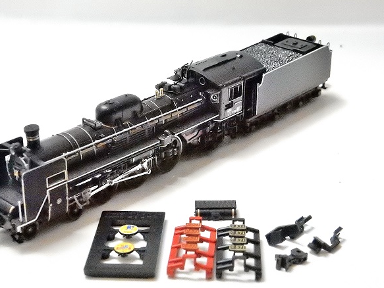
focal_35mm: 72
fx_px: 799
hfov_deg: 27.0
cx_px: 175
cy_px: 166
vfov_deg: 20.4
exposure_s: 1/60
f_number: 4.5
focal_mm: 10.7
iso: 3200
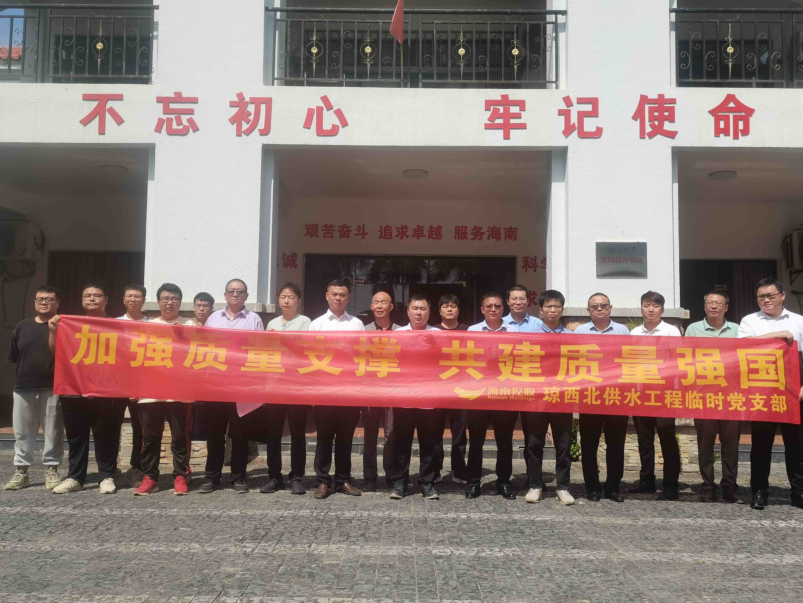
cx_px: 402
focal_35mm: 31
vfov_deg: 45.4
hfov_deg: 58.4
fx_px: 719
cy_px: 302
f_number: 1.8
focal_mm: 5.58
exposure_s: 1/2247
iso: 50
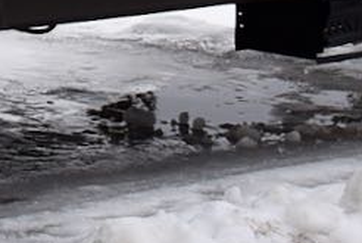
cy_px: -171
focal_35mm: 165
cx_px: -665
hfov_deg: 9.9
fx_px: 1659
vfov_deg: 8.1
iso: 100
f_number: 13
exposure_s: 1/200
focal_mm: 15
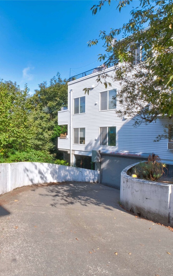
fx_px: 174
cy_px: 138
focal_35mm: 23
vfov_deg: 77.2
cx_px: 52
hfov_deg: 51.6
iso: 200
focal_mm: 10
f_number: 22
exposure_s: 1/15
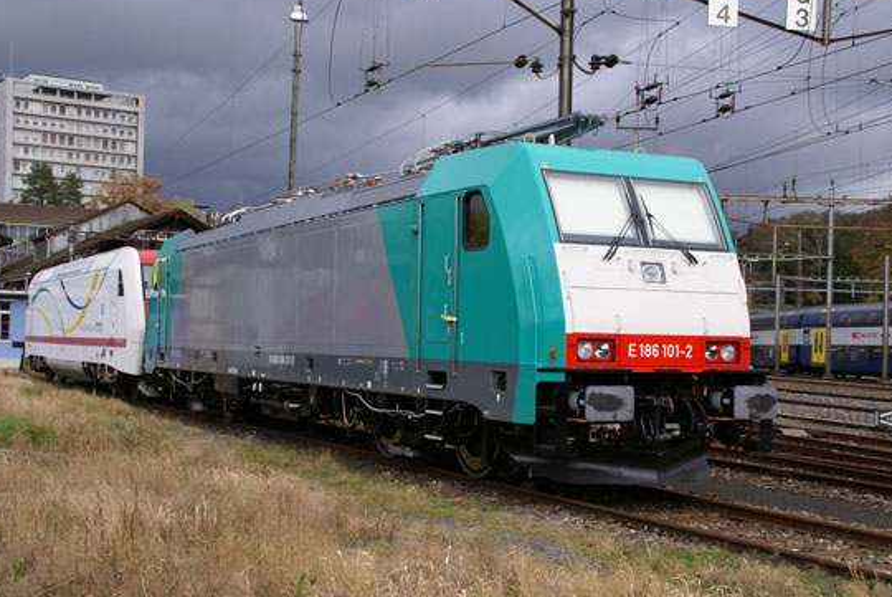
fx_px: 1240
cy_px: 304
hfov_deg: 39.6
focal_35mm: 50
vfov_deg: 27.0
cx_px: 430
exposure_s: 1/60
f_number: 7.1
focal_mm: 28
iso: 100
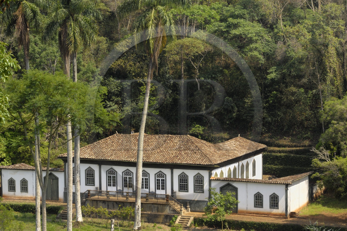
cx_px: 174
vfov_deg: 13.0
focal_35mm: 105
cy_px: 116
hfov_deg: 19.5
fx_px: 1011
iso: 100
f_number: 9
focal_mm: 70
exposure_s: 1/160
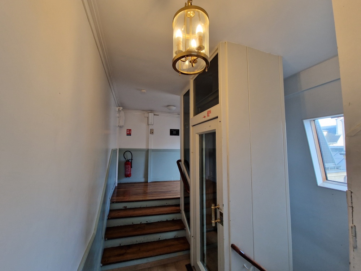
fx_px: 136
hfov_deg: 106.2
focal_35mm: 13
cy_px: 136
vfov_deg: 89.9
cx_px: 180
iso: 200
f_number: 2.2
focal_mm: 2.2
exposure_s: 1/50
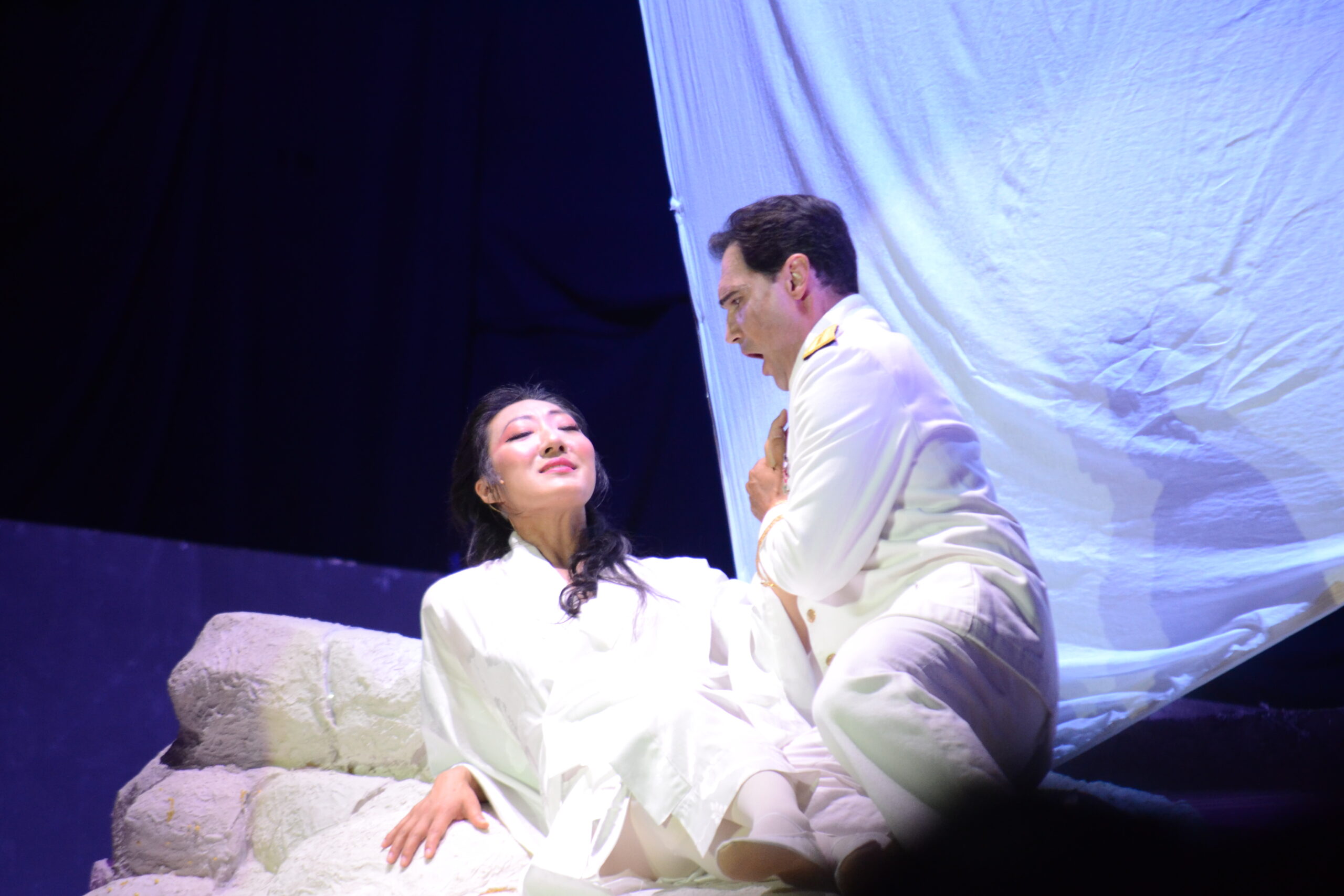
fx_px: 11200
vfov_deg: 4.6
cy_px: 448
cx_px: 672
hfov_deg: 6.9
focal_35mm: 300
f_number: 5.6
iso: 1600
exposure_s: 1/100
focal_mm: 200
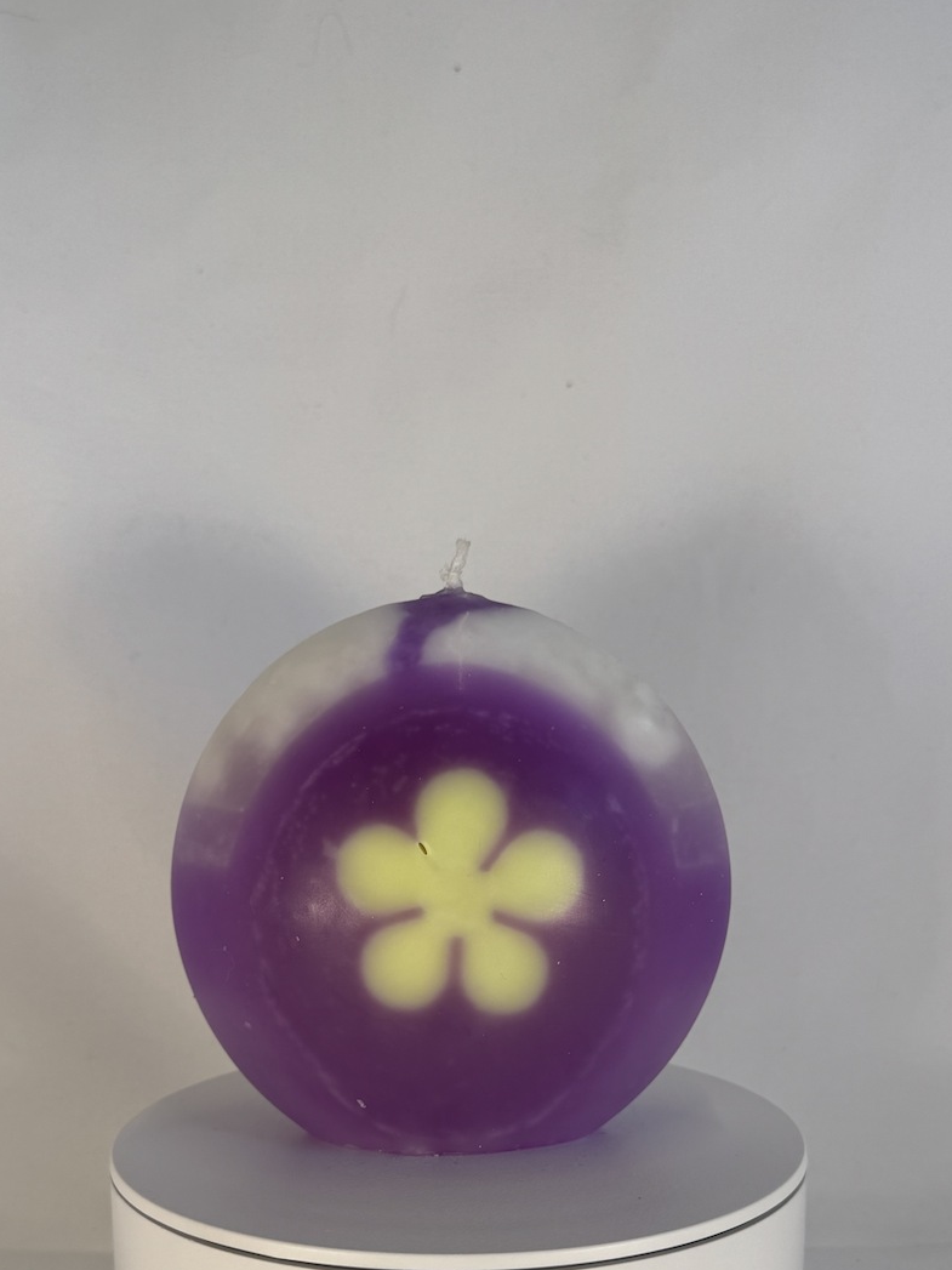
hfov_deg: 53.1
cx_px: 484
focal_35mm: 26
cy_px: 655
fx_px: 954
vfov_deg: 67.3
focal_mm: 6.76
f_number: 1.78
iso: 100
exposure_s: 1/499
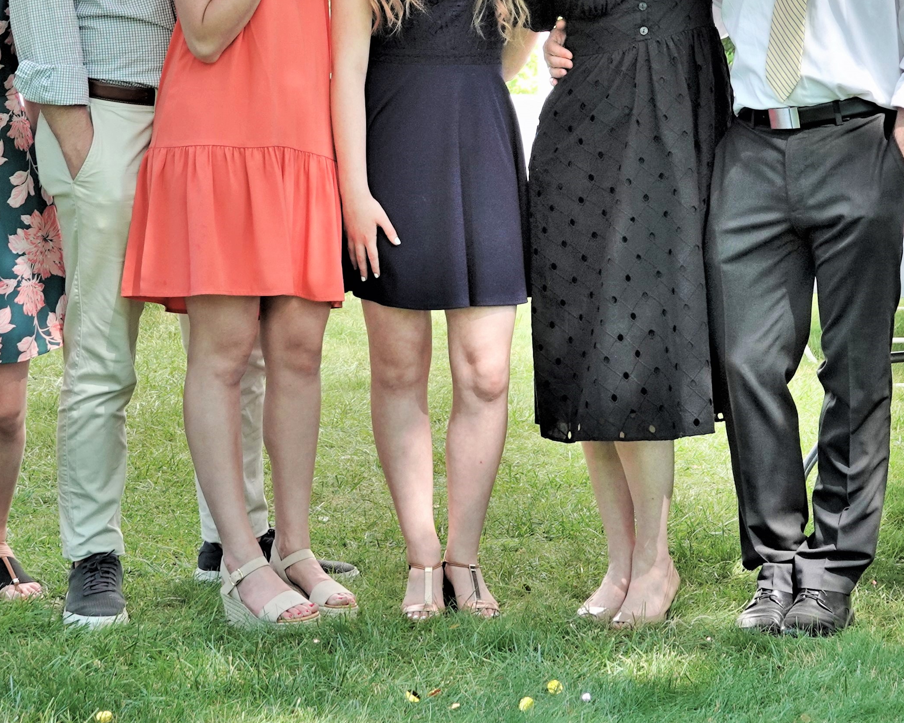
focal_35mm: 98
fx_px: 2622
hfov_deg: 19.6
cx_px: 417
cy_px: 145
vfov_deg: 15.6
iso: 100
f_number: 3.2
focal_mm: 16.31
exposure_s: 1/50
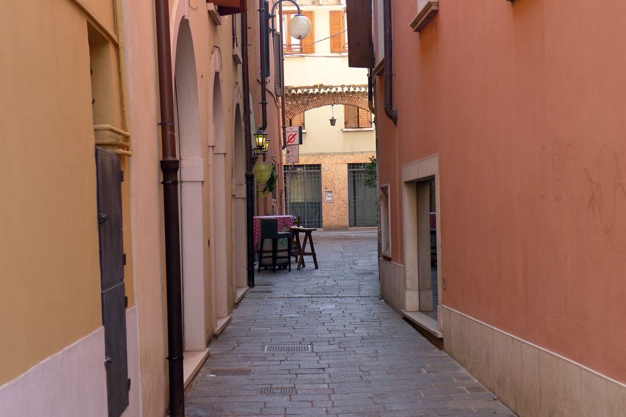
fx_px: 1217
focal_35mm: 70
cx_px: 313
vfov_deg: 19.5
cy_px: 208
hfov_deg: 28.8
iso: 80
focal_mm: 13.7
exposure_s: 1/100
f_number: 2.8
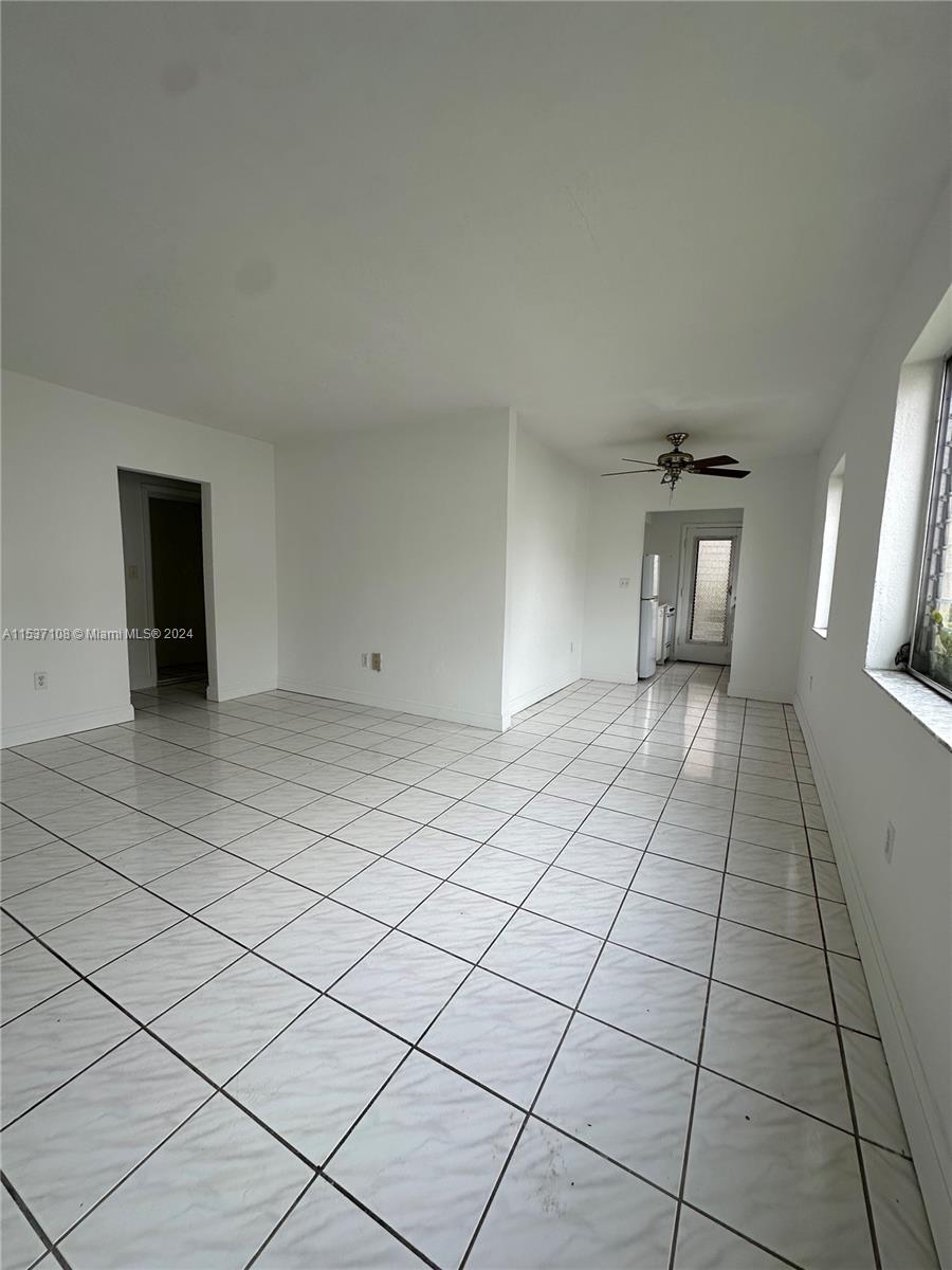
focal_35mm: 14
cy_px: 635
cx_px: 476
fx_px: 513
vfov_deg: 102.1
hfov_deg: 85.7
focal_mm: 2.22
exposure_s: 1/131
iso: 40
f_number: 2.2
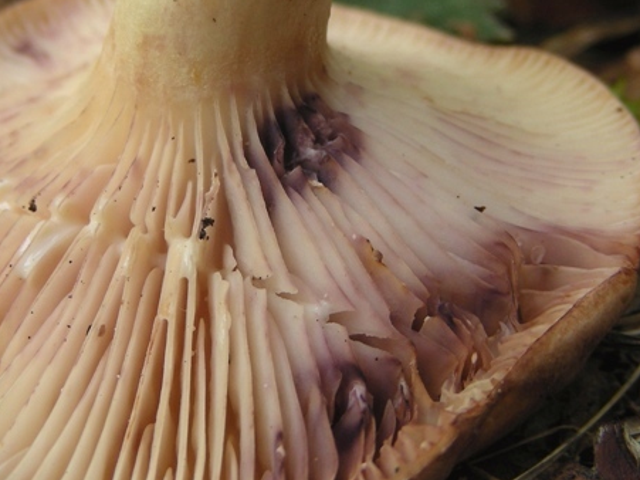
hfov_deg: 24.9
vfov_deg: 18.9
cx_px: 236
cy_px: 250
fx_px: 1442
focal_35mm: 78
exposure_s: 1/33
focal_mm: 7.4
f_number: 3.5
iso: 50
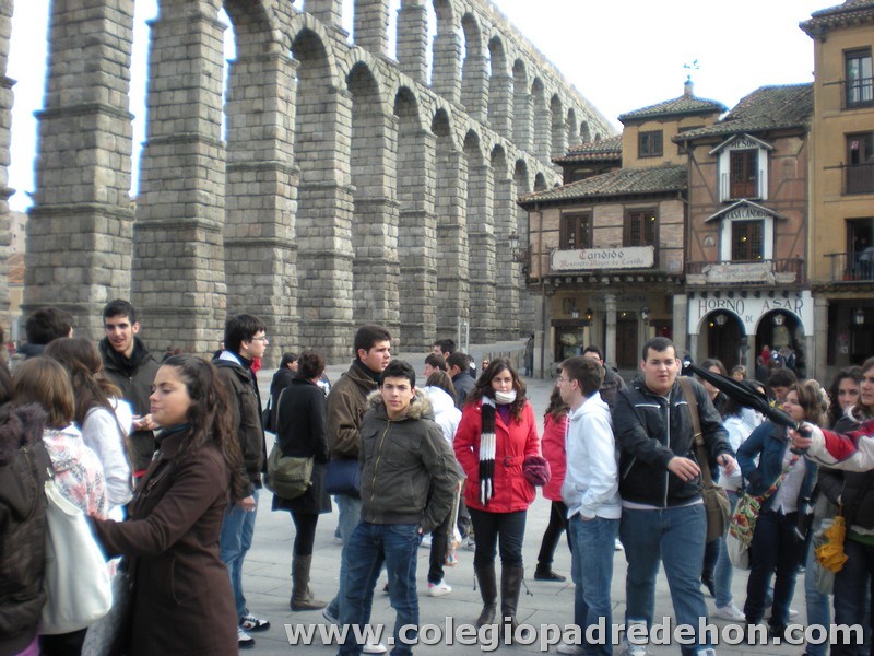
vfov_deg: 37.7
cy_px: 328
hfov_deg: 49.0
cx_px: 437
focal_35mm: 38
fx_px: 959
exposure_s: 1/225
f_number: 3.1
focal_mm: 6.3
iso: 64
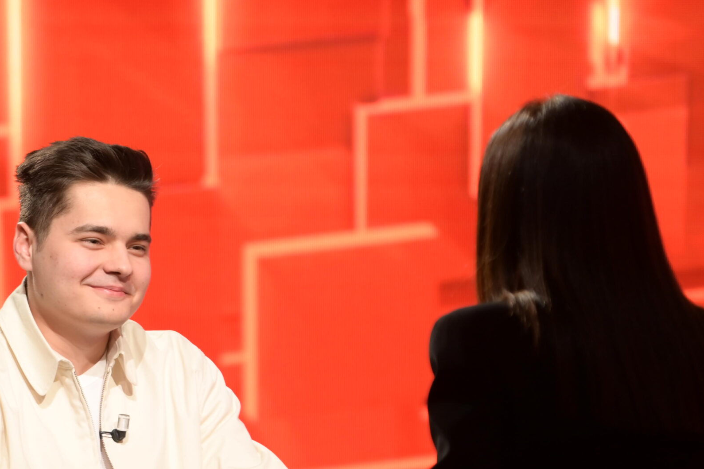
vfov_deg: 3.5
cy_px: 284
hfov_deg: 5.2
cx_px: 139
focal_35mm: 398
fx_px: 7782
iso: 640
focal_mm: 165
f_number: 2.8
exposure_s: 1/250
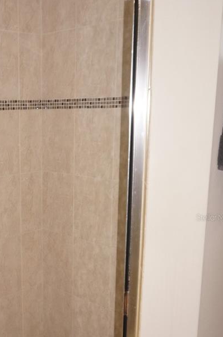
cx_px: 11
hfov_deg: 26.7
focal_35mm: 48
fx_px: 448
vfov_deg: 40.8
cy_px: 217
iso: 800
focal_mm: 16
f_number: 4
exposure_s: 1/160
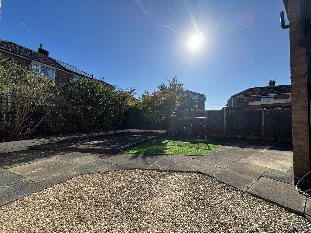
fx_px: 126
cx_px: 156
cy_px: 116
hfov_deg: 102.1
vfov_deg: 85.7
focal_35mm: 14
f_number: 2.2
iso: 50
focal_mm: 2.22
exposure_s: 1/2028
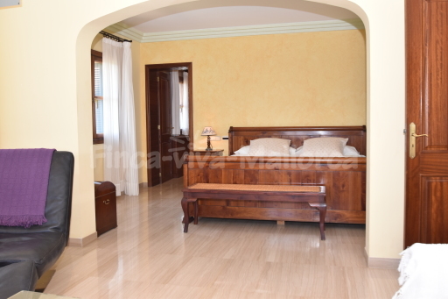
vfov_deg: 41.7
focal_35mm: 32
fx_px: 392
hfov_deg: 59.5
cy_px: 150
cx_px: 224
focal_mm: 21
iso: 400
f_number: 4.5
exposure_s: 1/80
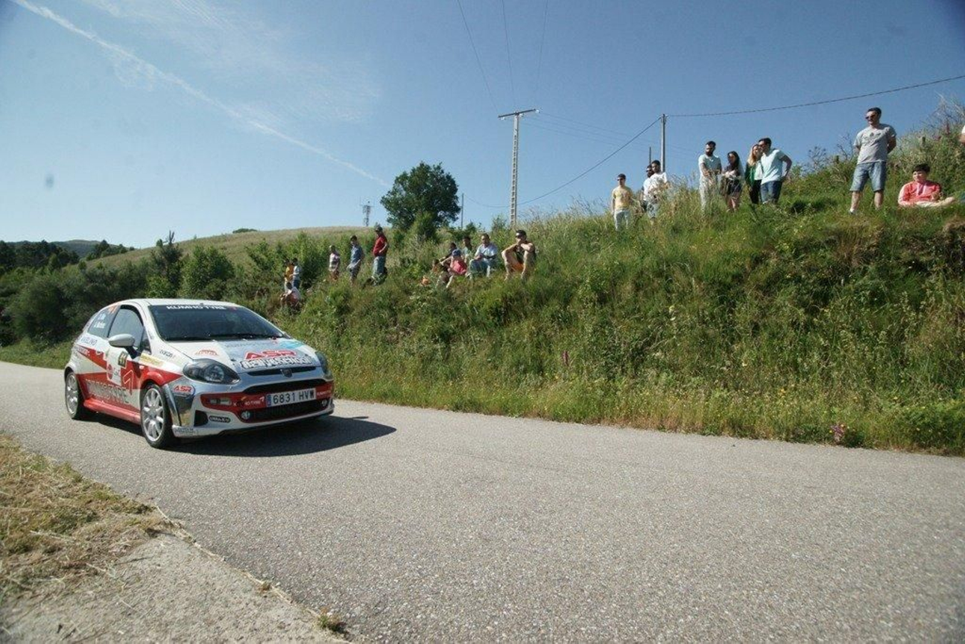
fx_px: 456
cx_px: 482
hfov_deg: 93.3
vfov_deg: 70.5
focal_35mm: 17
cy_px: 322
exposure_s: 1/1600
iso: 800
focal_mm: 17
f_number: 8
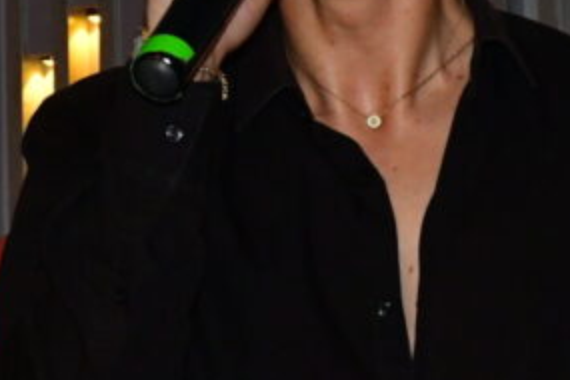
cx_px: 270
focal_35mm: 356
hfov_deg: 5.8
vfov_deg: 3.9
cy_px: 175
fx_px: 5636
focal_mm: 66
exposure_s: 1/125
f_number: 13
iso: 3200
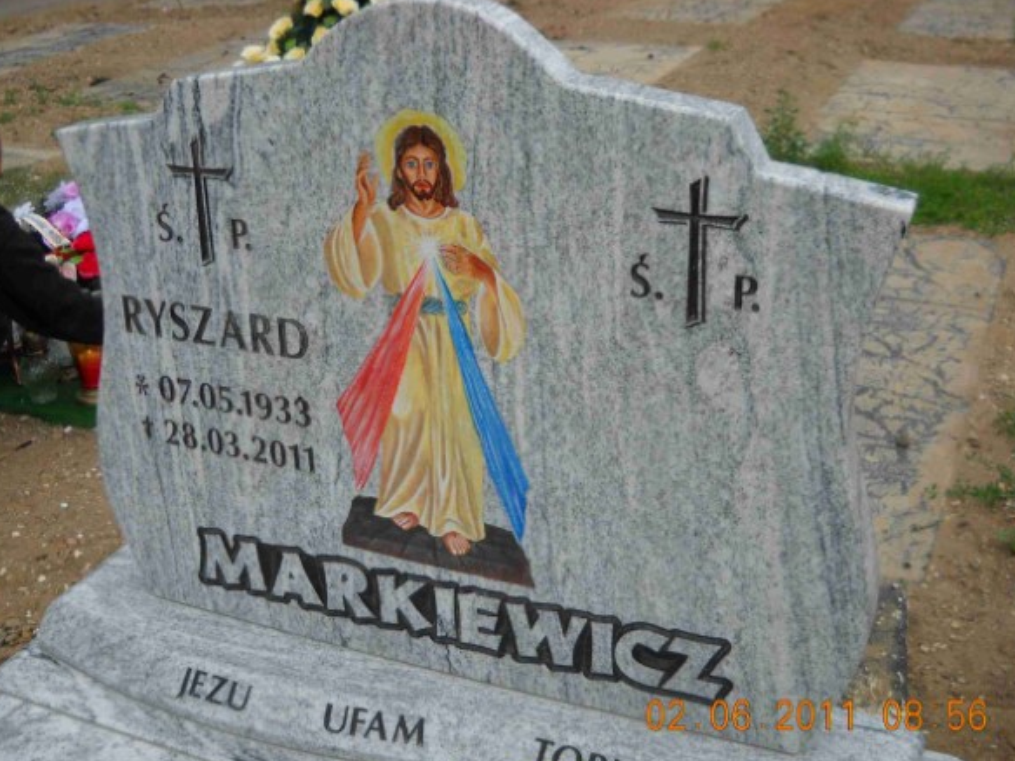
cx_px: 477
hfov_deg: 42.1
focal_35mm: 45
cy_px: 385
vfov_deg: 32.2
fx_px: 1319
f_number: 5.5
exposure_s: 1/184
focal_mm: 6.72
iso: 64
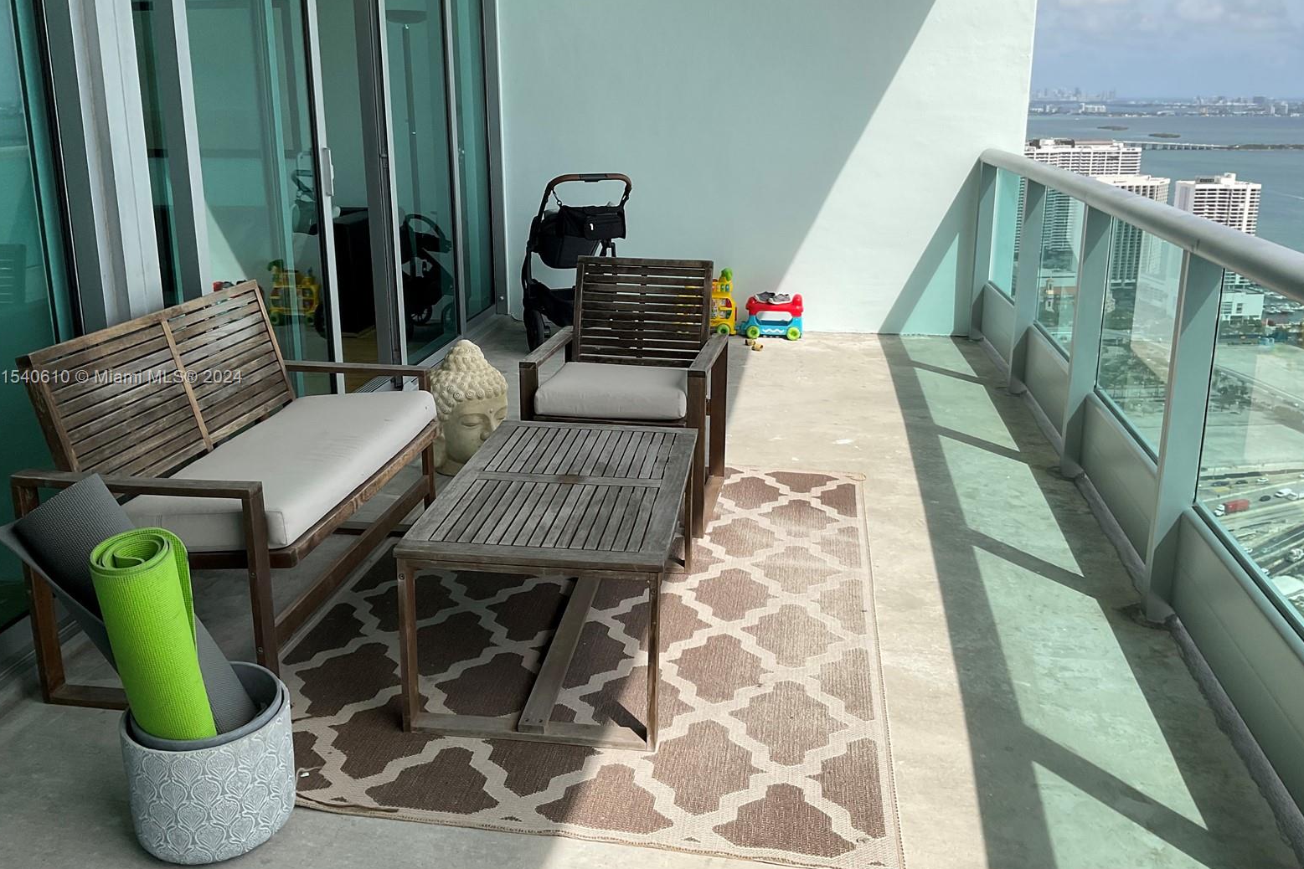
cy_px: 378
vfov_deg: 42.2
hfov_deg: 60.3
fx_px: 1123
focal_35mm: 31
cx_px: 645
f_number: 1.8
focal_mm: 3
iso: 16
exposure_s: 1/2058
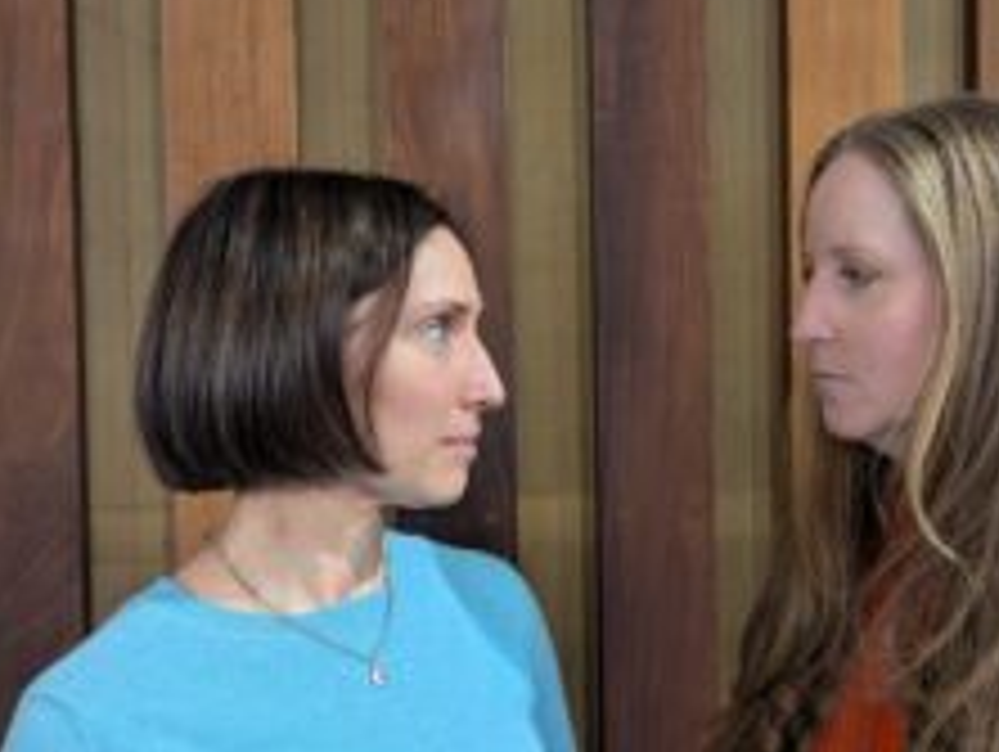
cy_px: 358
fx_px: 1127
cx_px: 576
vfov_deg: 36.9
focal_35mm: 39
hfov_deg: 47.7
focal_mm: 6.81
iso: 395
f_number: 1.85
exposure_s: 1/100
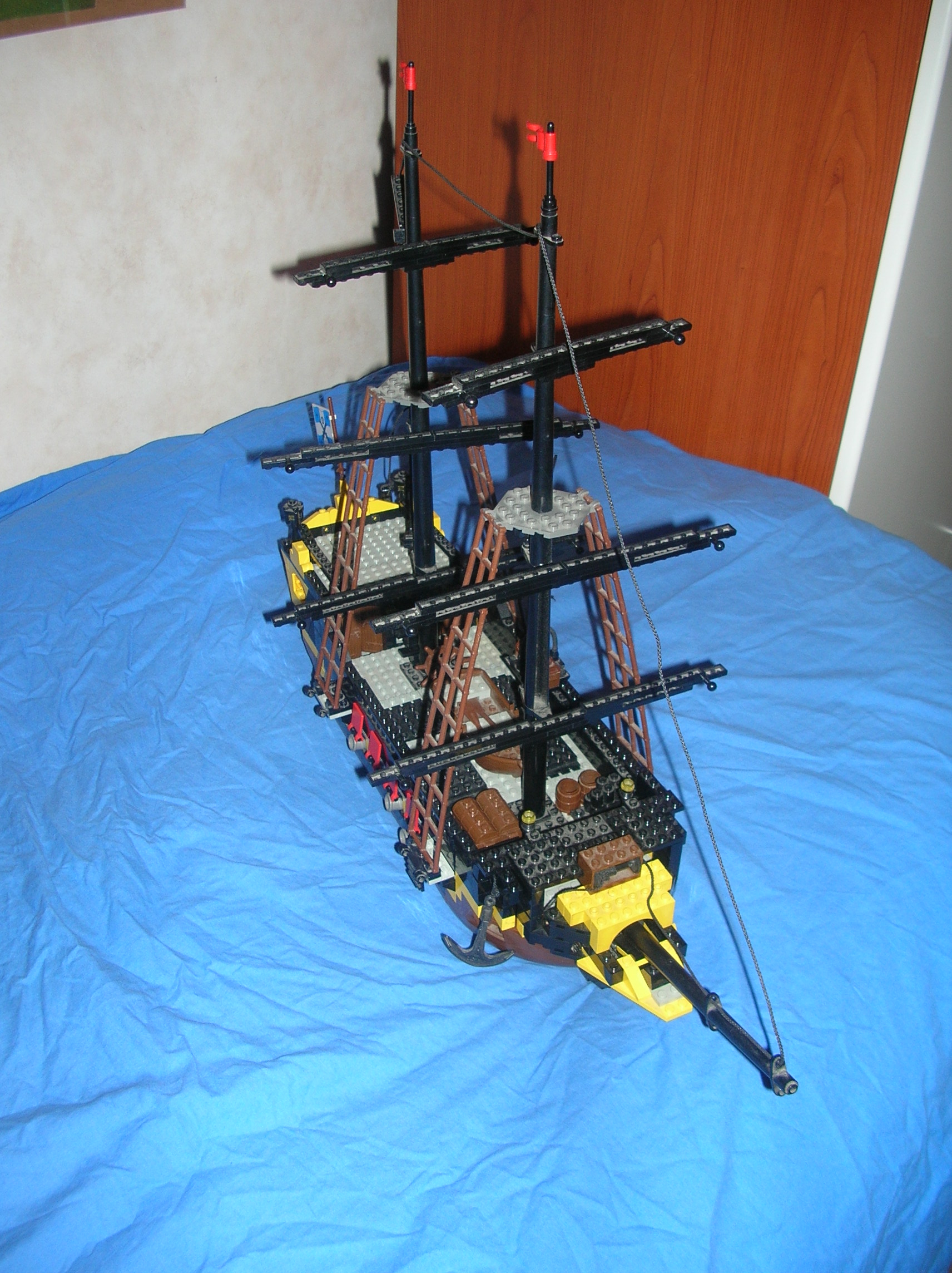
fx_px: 1285
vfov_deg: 52.7
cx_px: 476
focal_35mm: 35
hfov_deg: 40.6
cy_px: 636
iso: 50
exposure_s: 1/60.1
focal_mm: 5.8
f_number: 2.8
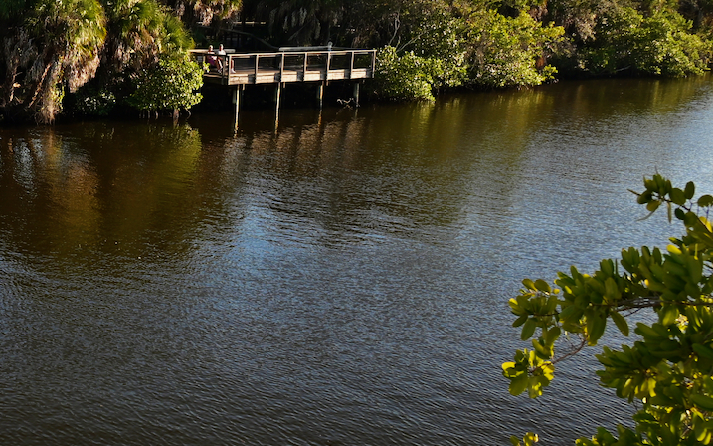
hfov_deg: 32.0
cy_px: 166
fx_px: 1127
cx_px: -19
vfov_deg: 22.3
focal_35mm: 58
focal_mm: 24
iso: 200
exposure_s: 1/250
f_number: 5.6
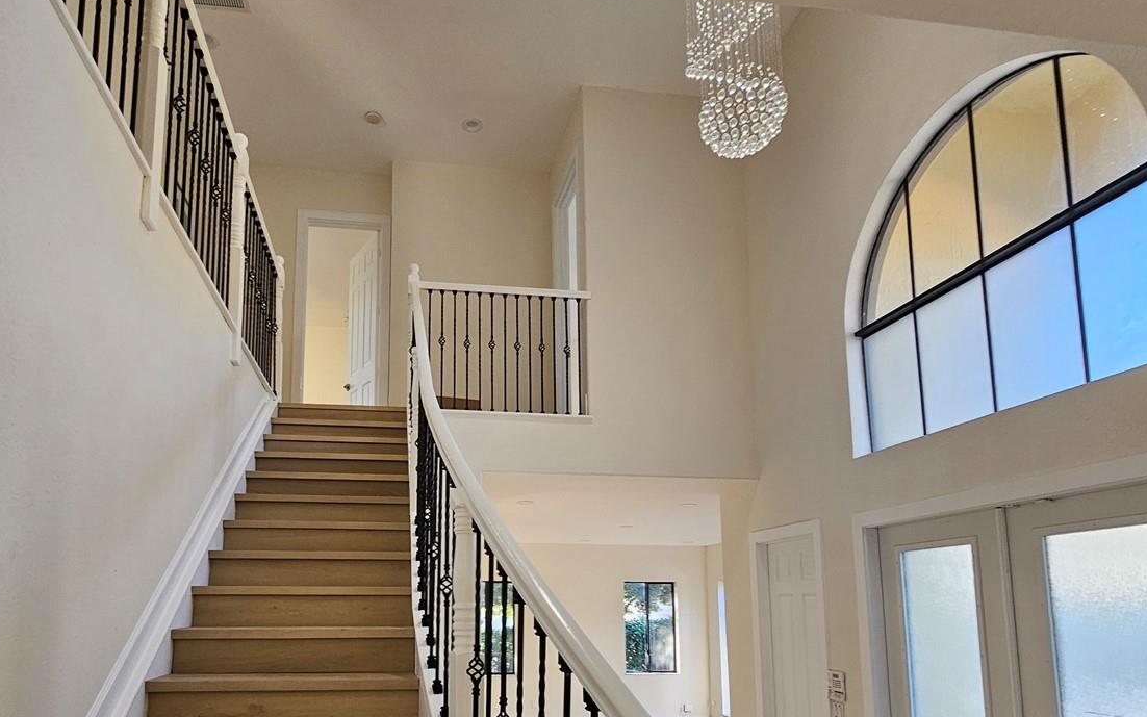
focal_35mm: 20
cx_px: 466
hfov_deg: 84.1
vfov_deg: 57.1
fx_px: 625
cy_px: 526
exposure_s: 1/60
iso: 80
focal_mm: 2.2
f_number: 2.2
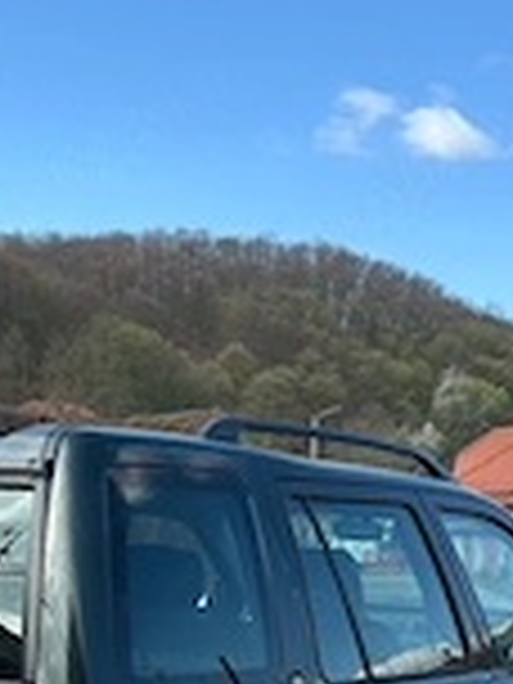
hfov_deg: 23.2
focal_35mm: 63
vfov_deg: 29.8
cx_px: 176
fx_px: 1245
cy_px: 576
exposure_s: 1/1019
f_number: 1.78
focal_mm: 6.86
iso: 80
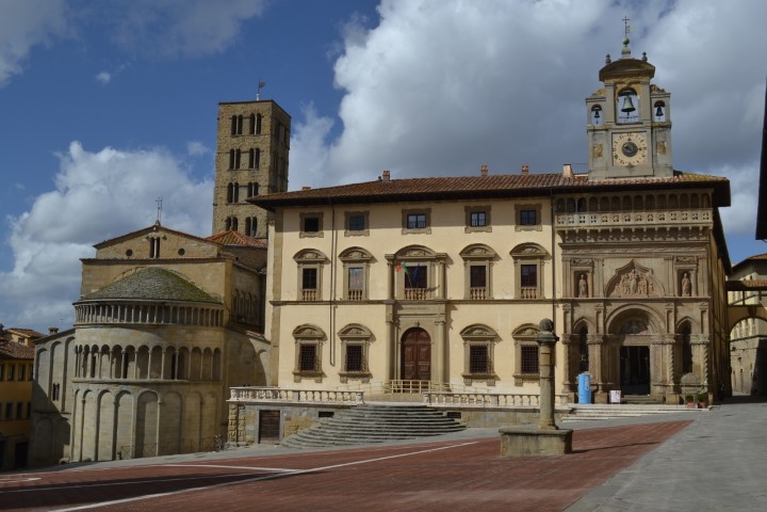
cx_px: 384
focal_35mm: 39
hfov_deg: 49.6
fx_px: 831
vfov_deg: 34.2
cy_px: 256
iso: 100
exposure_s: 1/250
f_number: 8
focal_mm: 26
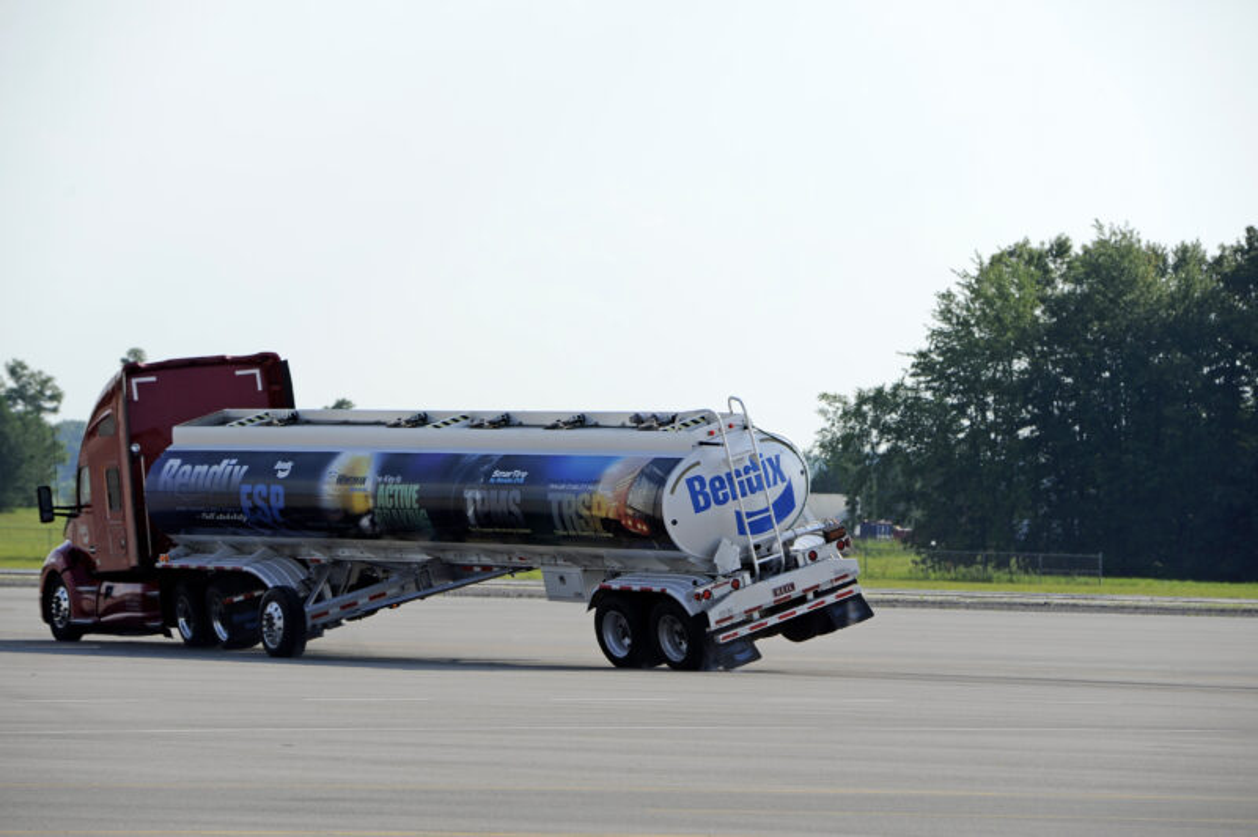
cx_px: 629
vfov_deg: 6.5
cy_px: 418
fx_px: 7332
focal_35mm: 210
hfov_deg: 9.8
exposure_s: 1/500
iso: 160
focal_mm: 210
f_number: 7.1
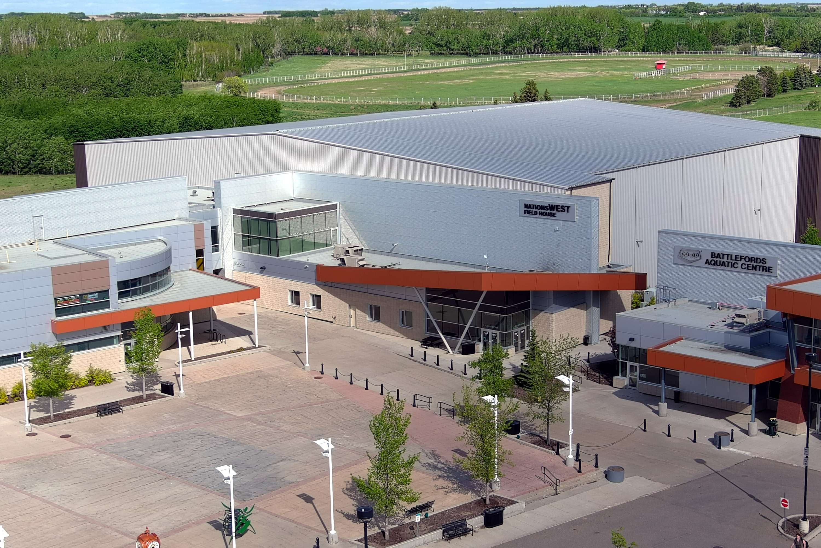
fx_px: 661
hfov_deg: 63.7
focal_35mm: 29
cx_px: 410
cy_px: 274
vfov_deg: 45.0
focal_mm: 10.57
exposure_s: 1/1600
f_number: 2.8
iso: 100
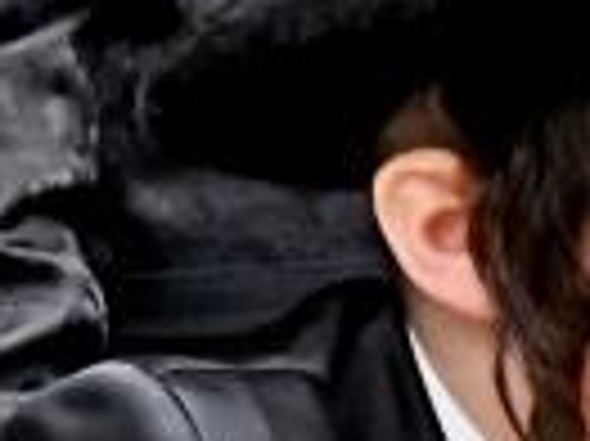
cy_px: 133
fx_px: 3082
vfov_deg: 8.2
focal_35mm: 181
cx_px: -847
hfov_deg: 9.6
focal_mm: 24
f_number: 4
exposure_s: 1/200
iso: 1000
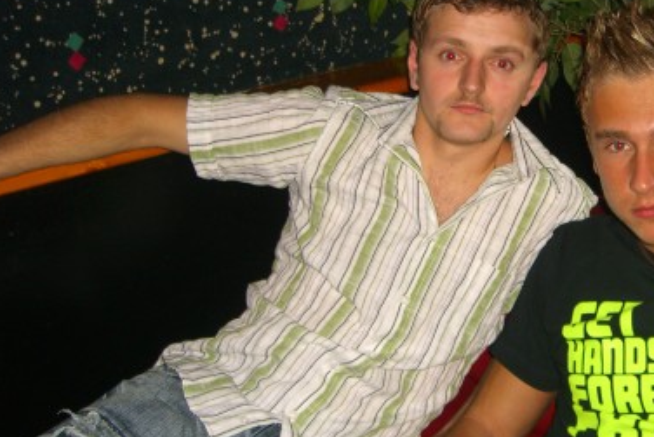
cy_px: 171
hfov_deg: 31.2
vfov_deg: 21.6
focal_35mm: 63
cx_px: 513
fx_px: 1145
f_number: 2.8
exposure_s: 1/60
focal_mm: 7.9
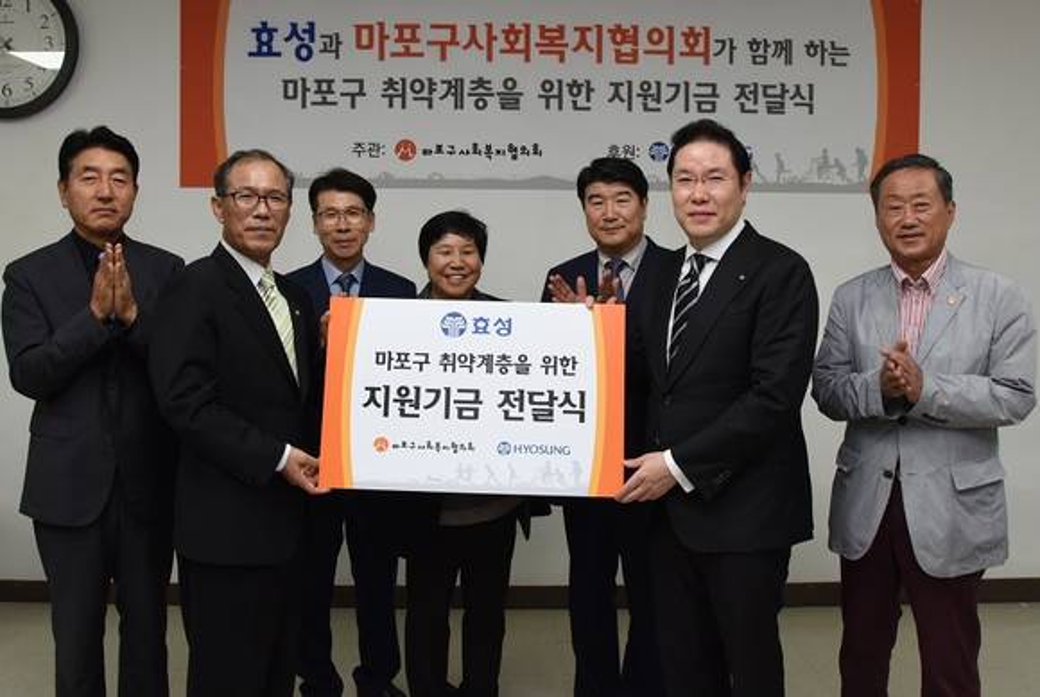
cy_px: 348
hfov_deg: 73.6
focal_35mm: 24
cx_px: 520
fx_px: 695
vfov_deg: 53.3
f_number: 7.1
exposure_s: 1/60
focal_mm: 24
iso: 1000
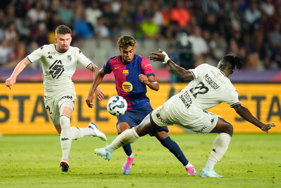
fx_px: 3122
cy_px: 94
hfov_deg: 5.2
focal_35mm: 400
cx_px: 140
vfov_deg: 3.4
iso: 3200
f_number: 2.8
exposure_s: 1/2000
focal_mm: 400
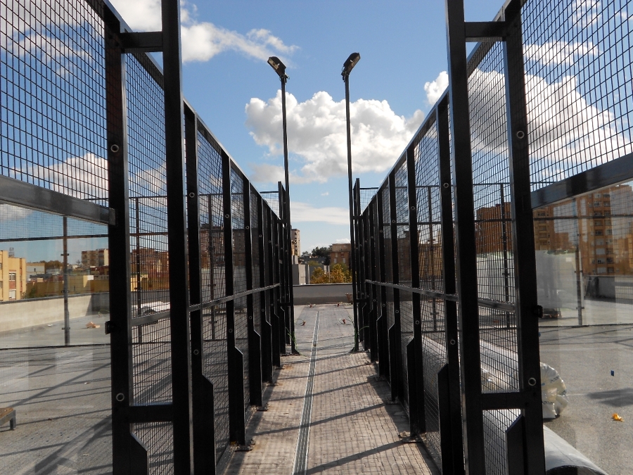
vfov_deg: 38.7
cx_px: 316
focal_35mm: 37
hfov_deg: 50.1
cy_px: 238
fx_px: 677
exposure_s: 1/1250
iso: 80
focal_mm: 6.7
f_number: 3.9
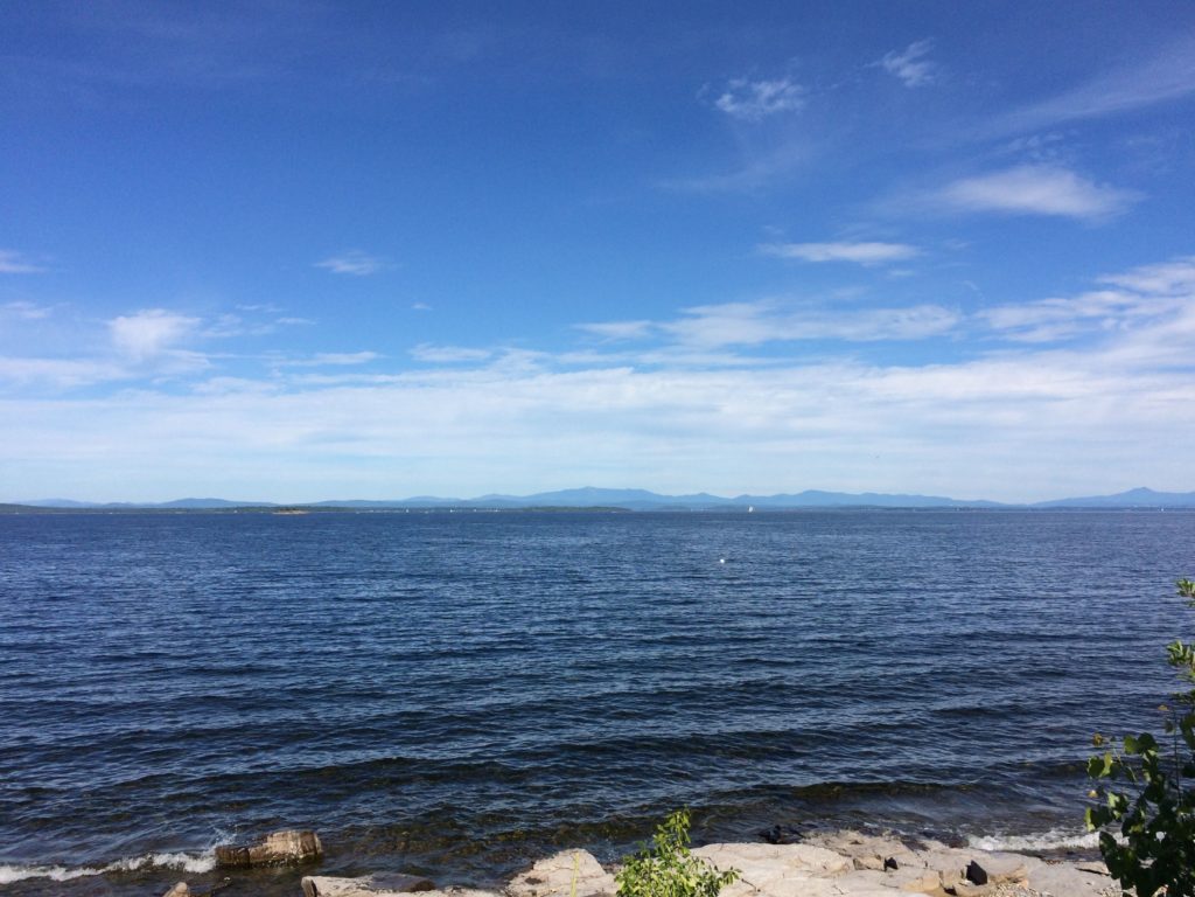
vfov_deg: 48.2
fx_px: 1001
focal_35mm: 29
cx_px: 598
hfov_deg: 61.7
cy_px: 448
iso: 32
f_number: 2.2
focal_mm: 4.15
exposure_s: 1/3425
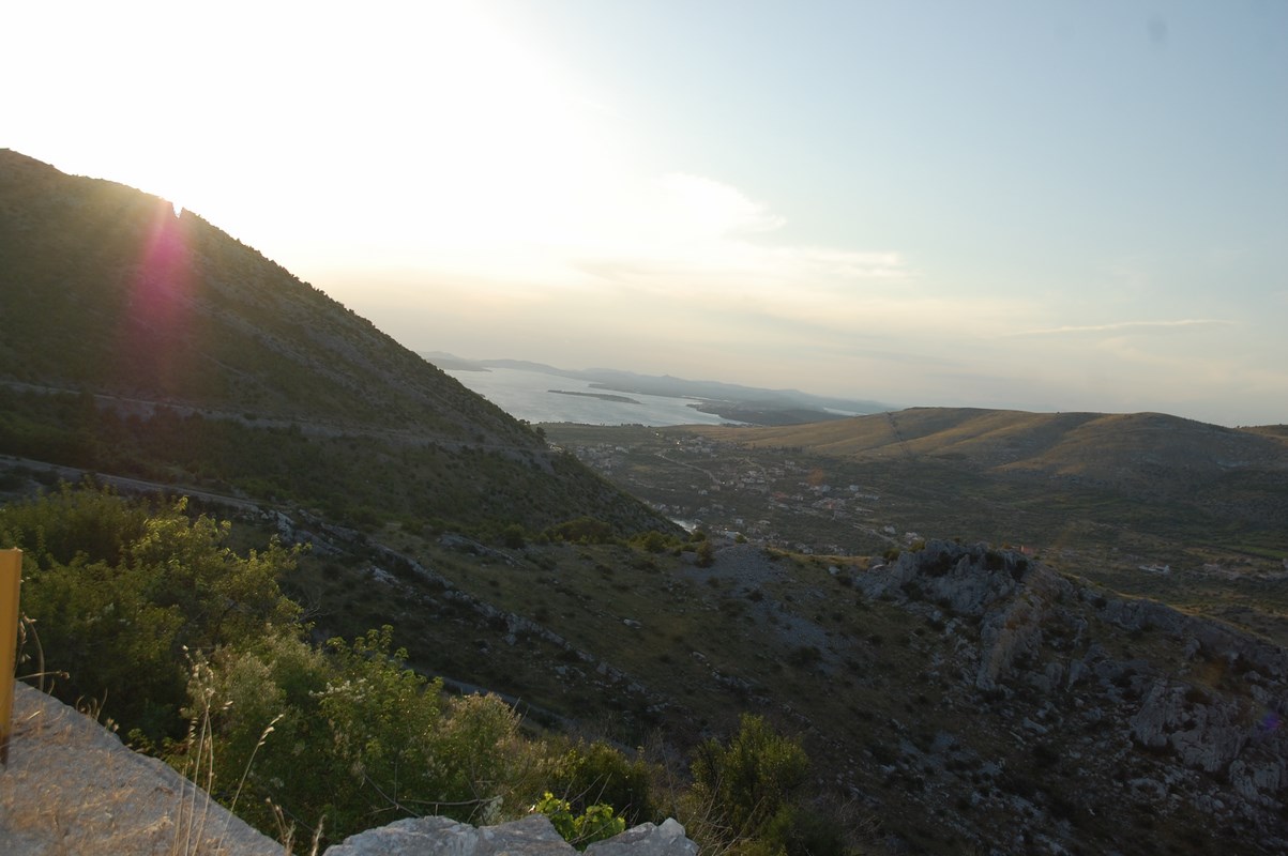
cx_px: 644
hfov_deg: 57.3
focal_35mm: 33
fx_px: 1180
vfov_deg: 39.9
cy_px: 428
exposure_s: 1/500
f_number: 5.6
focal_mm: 22
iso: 200
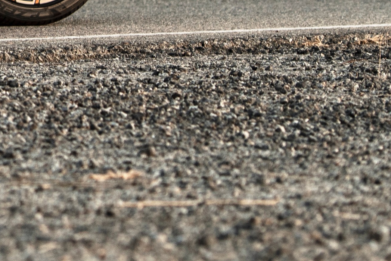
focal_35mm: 604
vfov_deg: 2.3
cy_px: -489
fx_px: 6560
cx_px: -576
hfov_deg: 3.4
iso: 64
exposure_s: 1
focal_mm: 95
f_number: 5
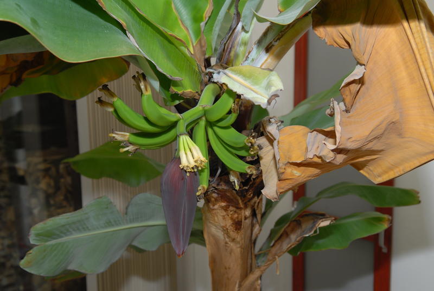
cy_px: 146
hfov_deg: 42.3
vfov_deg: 29.0
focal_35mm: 46
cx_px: 217
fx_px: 561
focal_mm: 31
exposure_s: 1/60
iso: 200
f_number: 5
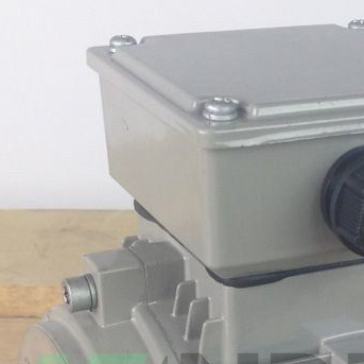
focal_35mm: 109
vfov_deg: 15.5
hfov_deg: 15.7
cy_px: 415
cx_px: 350
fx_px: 1297
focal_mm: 4.12
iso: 50
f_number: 2.4
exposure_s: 1/120
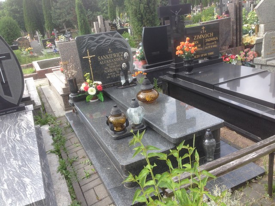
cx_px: 138
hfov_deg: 55.4
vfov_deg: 42.9
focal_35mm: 33
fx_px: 262
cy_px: 103
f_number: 2.4
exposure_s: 1/497
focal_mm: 4.12
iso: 50
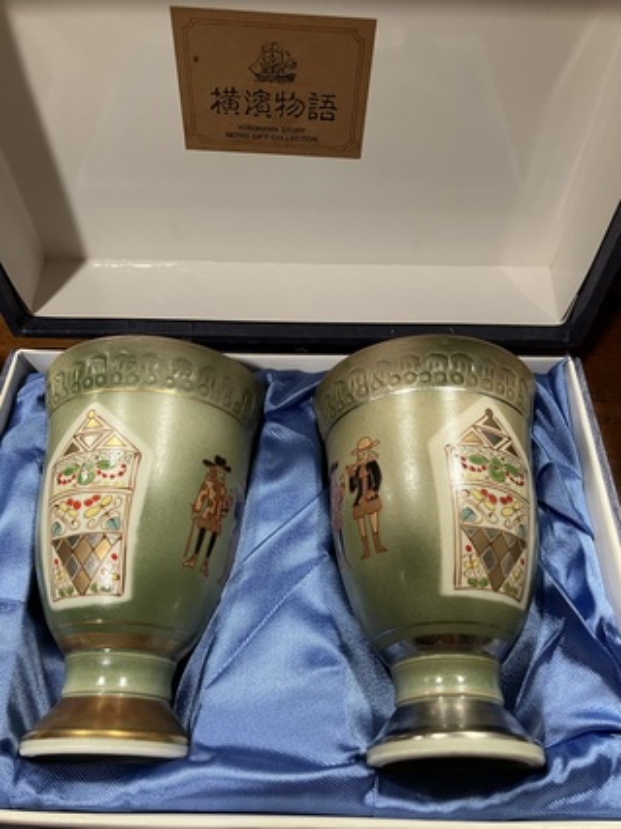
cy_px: 414
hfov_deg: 49.7
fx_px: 670
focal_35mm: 28
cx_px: 310
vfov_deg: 63.5
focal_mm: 3.99
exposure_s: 1/50
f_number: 1.8
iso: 100
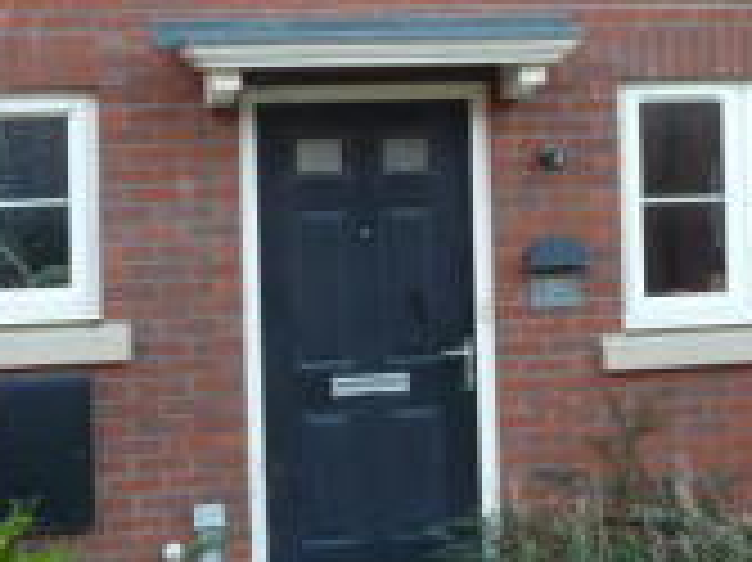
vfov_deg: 14.9
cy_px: 43
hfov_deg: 19.8
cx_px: 642
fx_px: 2127
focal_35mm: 98
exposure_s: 1/40
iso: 100
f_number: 2.8
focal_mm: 4.6
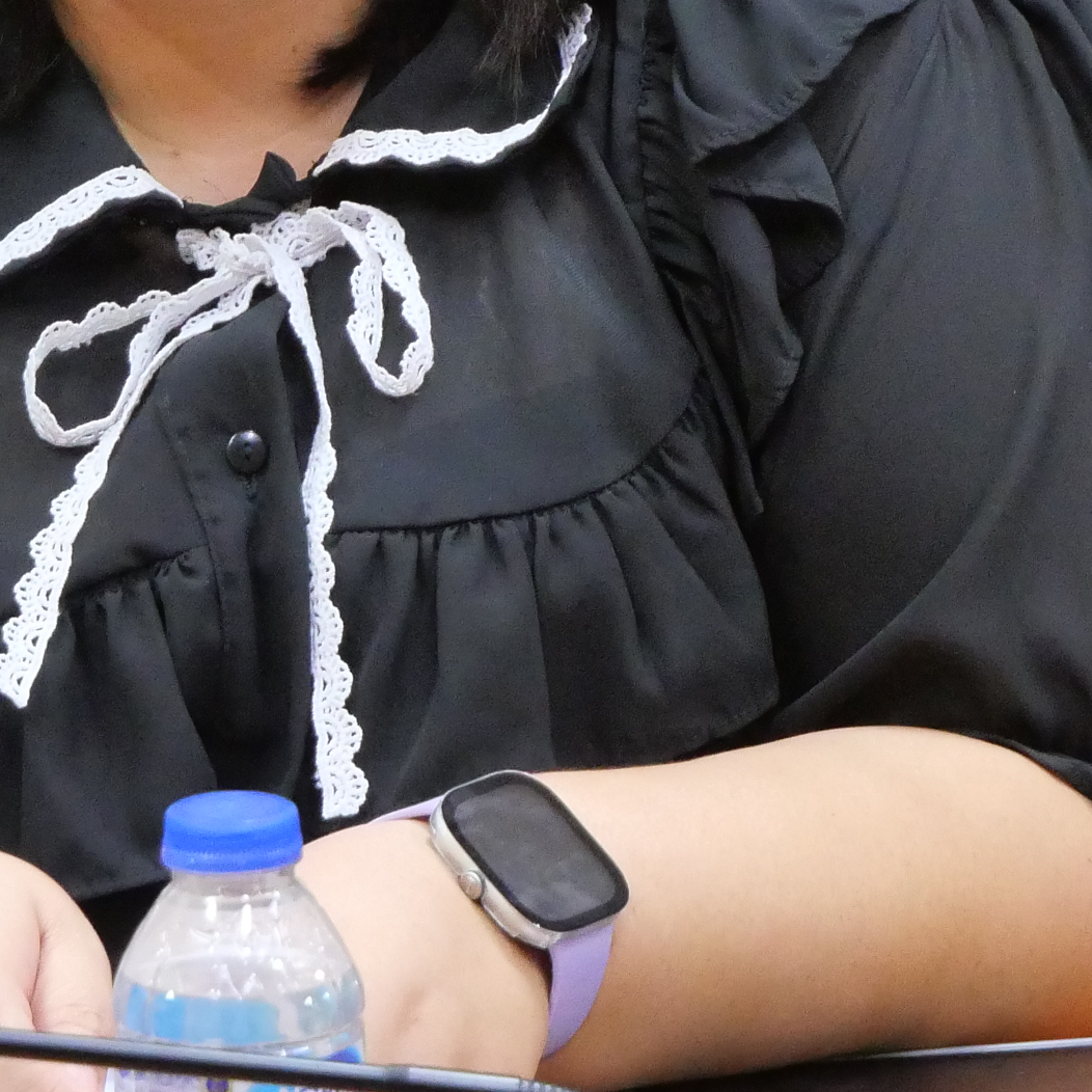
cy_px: -6
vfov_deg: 5.8
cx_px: 154
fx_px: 10814
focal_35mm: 303
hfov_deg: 5.8
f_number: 5.6
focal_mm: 49
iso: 3200
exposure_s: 1/25
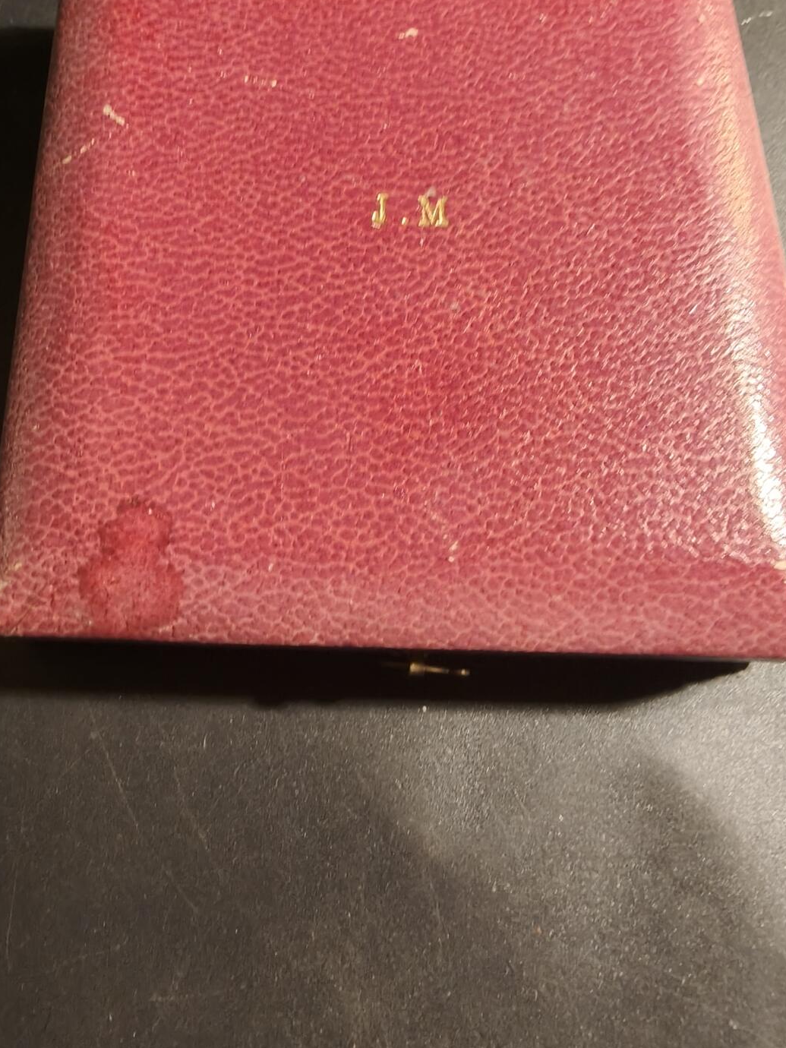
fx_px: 908
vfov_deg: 59.8
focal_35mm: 30
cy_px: 459
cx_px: 408
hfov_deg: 46.8
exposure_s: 1/50
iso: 160
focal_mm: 2.32
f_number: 2
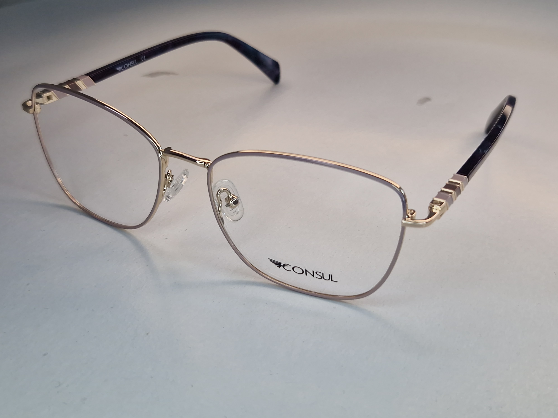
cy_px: 209
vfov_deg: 58.9
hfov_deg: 73.9
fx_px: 371
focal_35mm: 23
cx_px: 279
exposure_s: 1/221
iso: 50
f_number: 1.8
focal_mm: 5.4
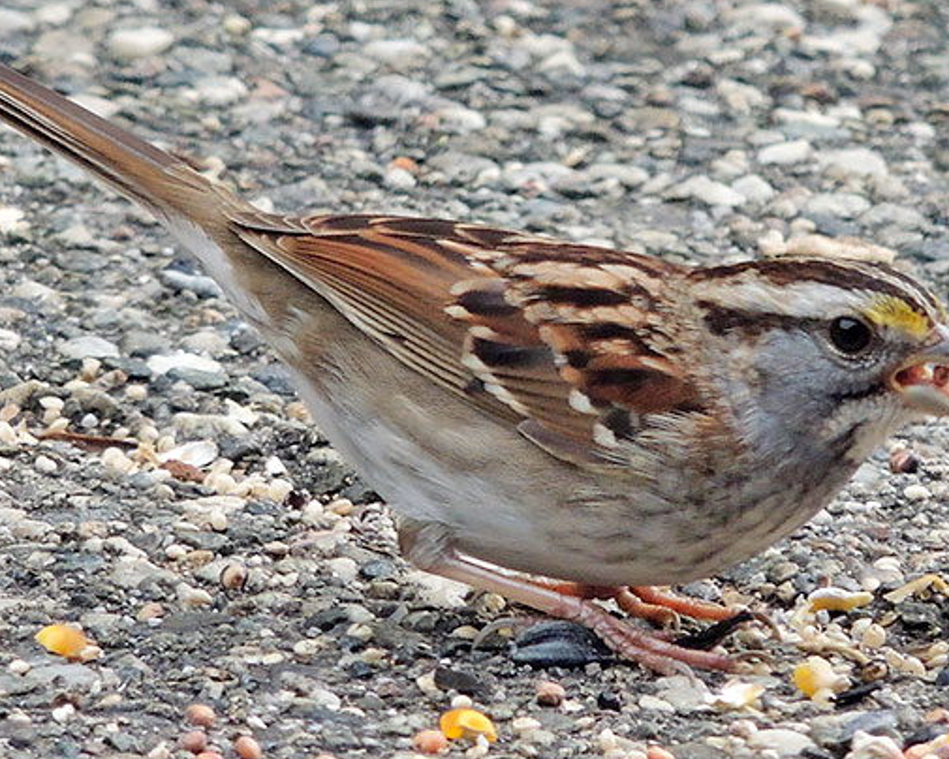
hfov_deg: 1.7
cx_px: 483
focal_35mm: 1160
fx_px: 32581
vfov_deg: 1.3
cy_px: 319
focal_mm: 133.7
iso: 400
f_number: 5.1
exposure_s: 1/100
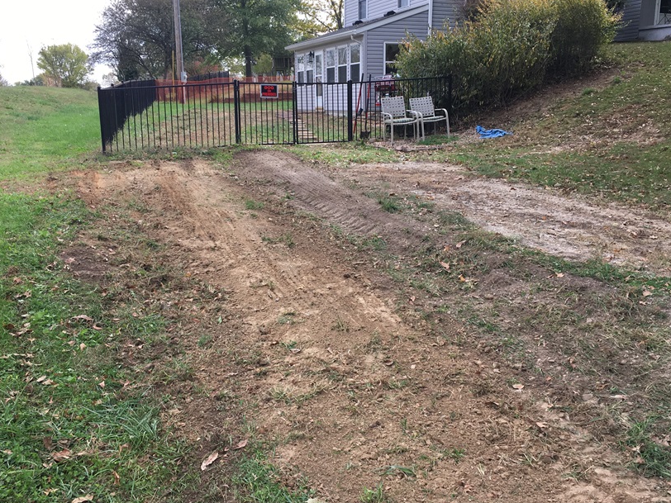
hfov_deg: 51.4
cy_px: 264
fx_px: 698
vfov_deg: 39.6
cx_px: 343
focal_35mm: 36
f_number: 2.2
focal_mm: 4.15
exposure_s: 1/320
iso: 25
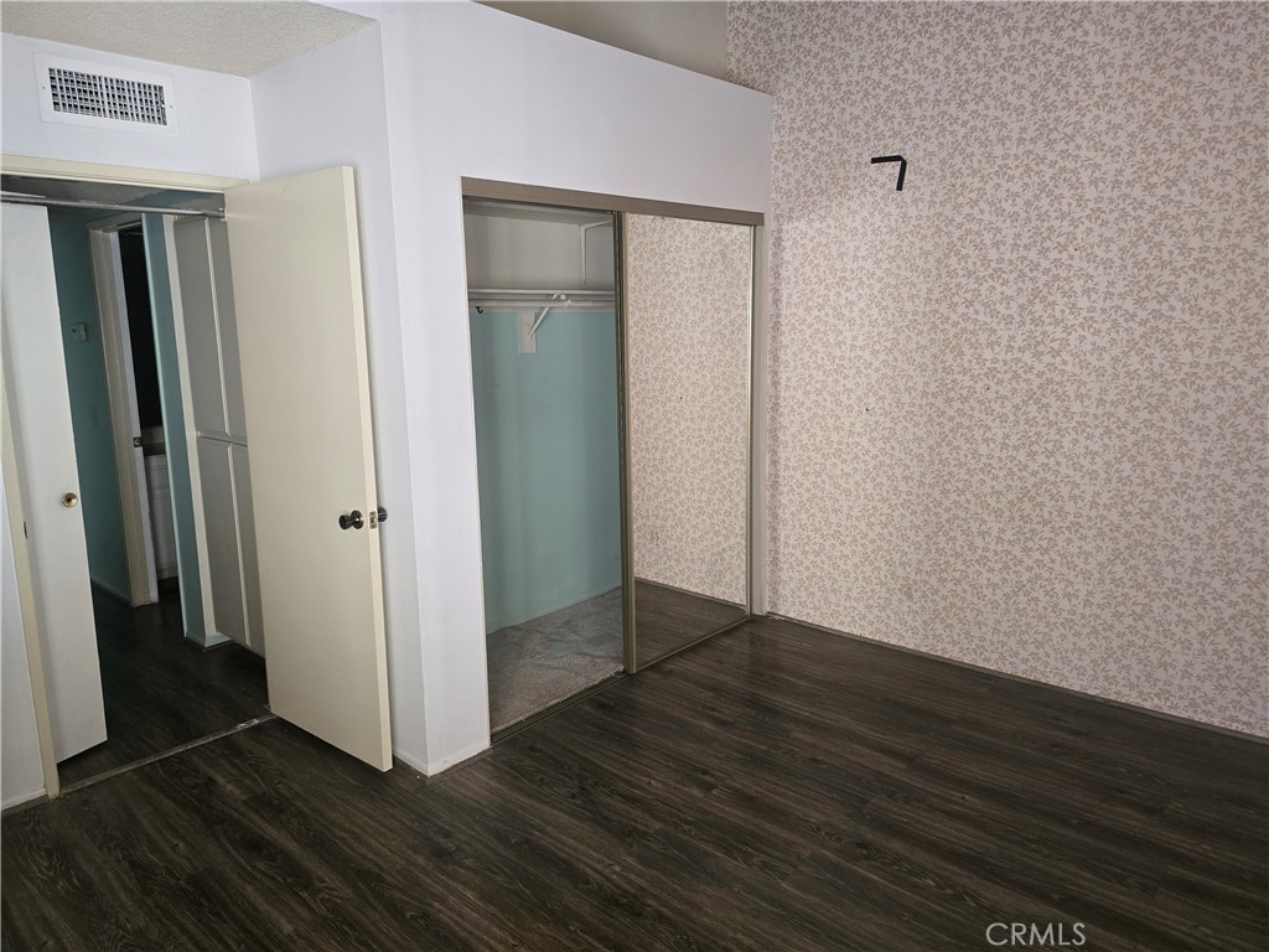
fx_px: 843
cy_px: 476
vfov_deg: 58.9
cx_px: 634
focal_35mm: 23
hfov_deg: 73.9
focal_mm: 6.3
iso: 640
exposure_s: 1/120
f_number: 1.7
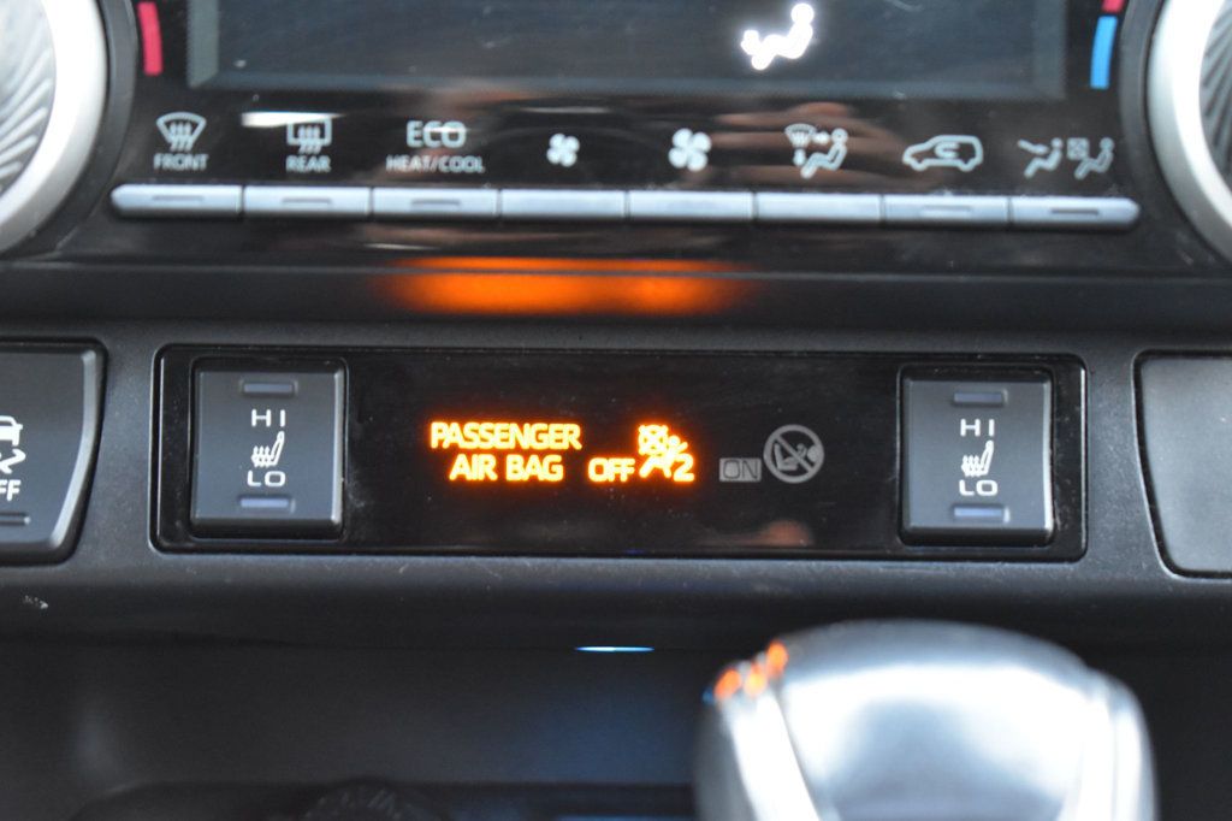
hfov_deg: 24.6
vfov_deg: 16.5
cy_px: 410
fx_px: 2822
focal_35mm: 82
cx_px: 616
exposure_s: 1/10
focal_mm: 55
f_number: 5.6
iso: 3200
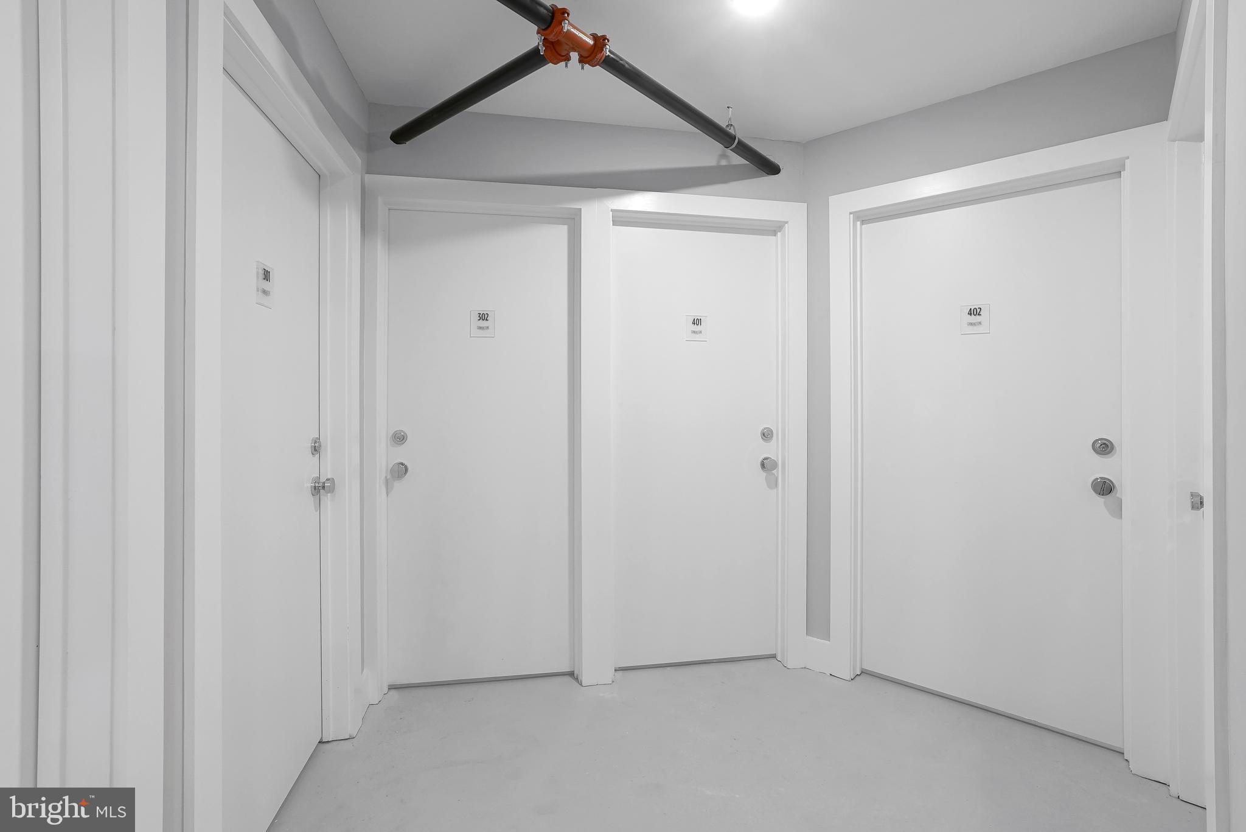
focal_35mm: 16
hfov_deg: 96.7
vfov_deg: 73.8
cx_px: 623
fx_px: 554
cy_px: 416
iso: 500
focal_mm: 16
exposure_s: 1/3
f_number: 14
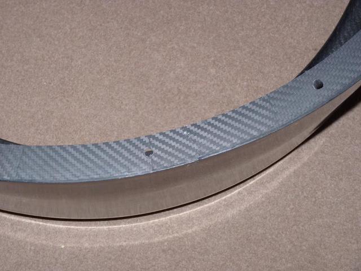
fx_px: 1022
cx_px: 180
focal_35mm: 98
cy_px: 136
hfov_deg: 20.0
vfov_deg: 15.1
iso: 100
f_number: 3.6
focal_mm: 17.4
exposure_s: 1/8
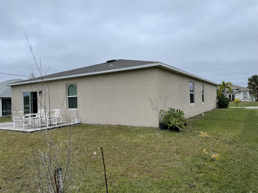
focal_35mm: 26
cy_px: 96
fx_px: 194
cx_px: 129
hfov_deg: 67.3
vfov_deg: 53.1
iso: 32
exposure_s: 1/1082
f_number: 1.6
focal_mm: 4.2
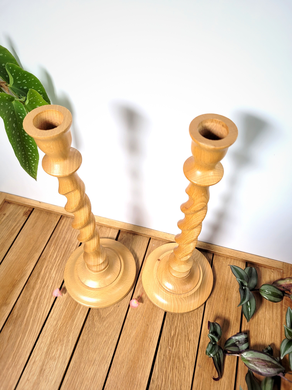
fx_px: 292
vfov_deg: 67.3
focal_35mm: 26
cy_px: 195
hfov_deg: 53.1
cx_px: 146
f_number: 1.8
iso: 40
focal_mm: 5.4
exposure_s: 1/385
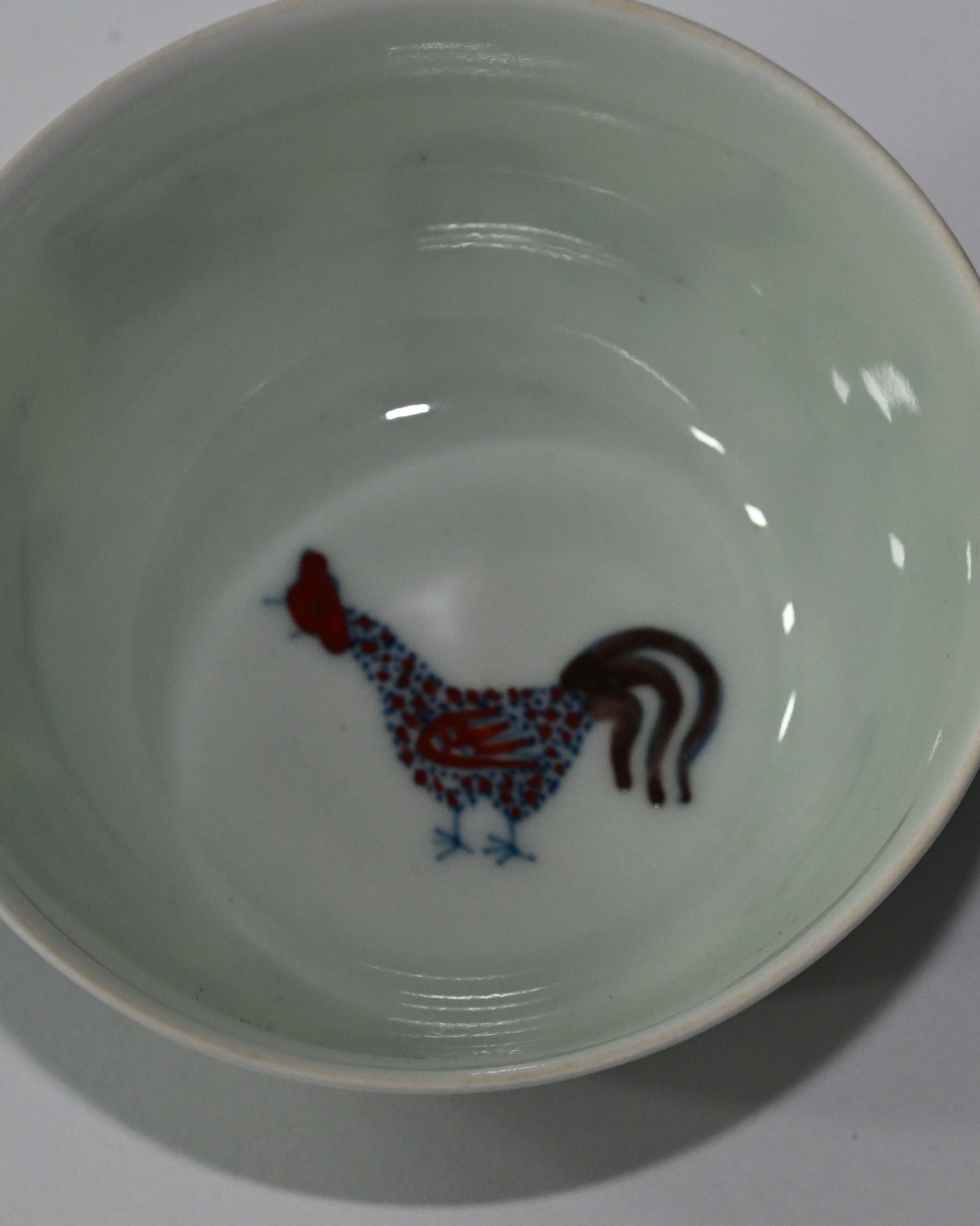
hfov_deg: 4.7
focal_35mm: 329
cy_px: 467
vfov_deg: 5.9
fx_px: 11929
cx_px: 1053
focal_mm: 105
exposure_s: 1/60
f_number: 8
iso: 1100
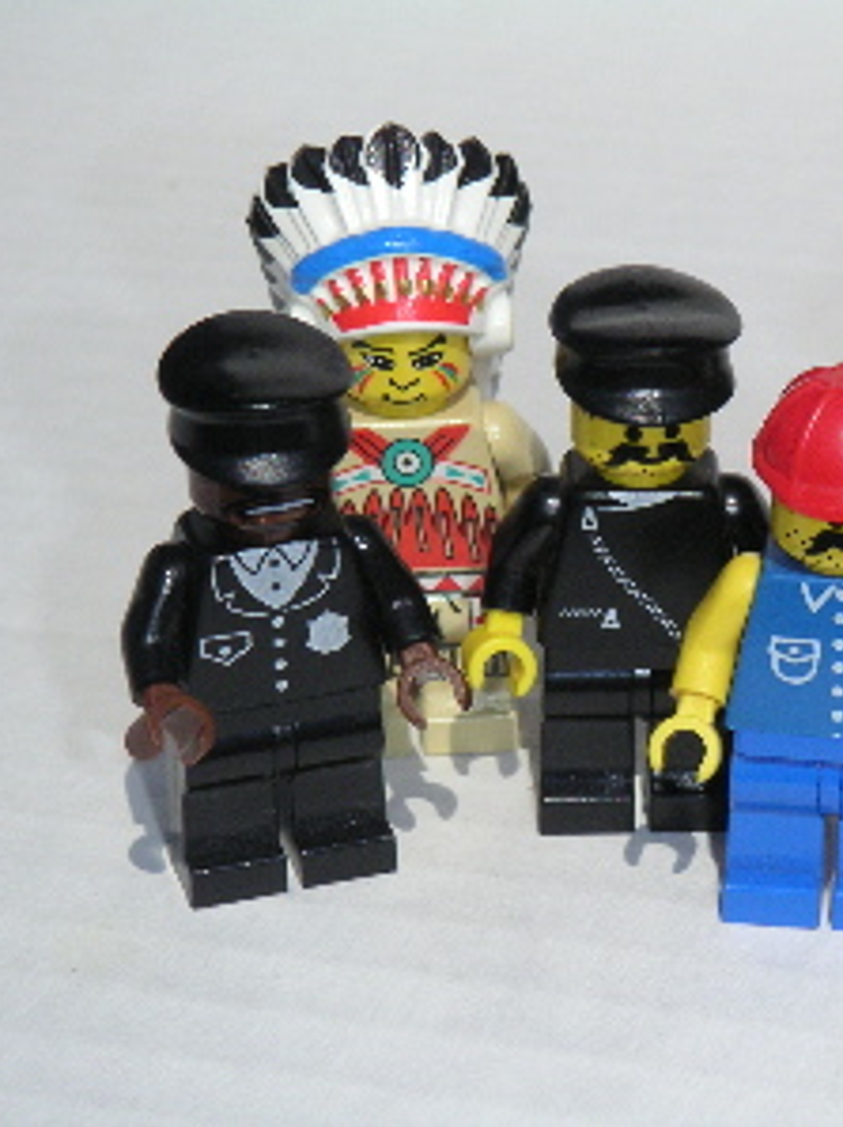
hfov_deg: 9.9
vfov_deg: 13.3
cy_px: 564
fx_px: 4845
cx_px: 733
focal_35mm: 149
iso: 160
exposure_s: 1/1000
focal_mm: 17.1
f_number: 8
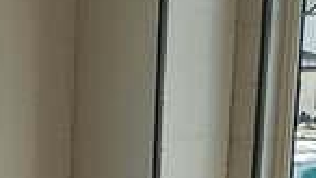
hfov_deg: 17.1
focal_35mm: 107
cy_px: 263
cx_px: -221
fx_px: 896
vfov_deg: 10.9
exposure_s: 1/340
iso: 64
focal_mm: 2.22
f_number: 2.2
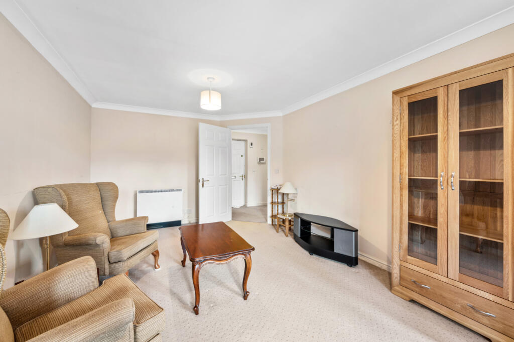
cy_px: 171
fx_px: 200
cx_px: 257
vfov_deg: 81.1
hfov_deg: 104.3
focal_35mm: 14
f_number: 16
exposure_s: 4
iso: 250
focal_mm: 14
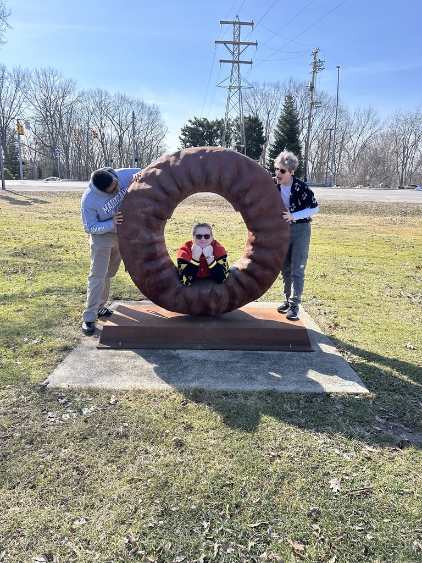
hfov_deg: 53.1
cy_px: 282
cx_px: 211
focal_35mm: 26
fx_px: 423
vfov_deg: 67.3
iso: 50
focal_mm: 5.7
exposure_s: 1/1808
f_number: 1.5
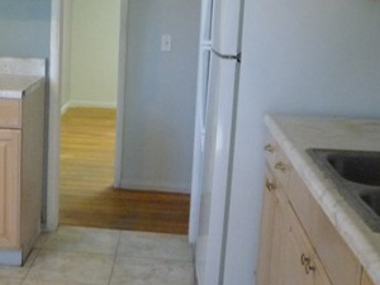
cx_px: 61
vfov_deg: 22.9
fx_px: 703
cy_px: 104
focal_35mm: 64
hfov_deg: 29.4
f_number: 3.3
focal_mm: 5.2
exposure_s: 1/25
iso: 400
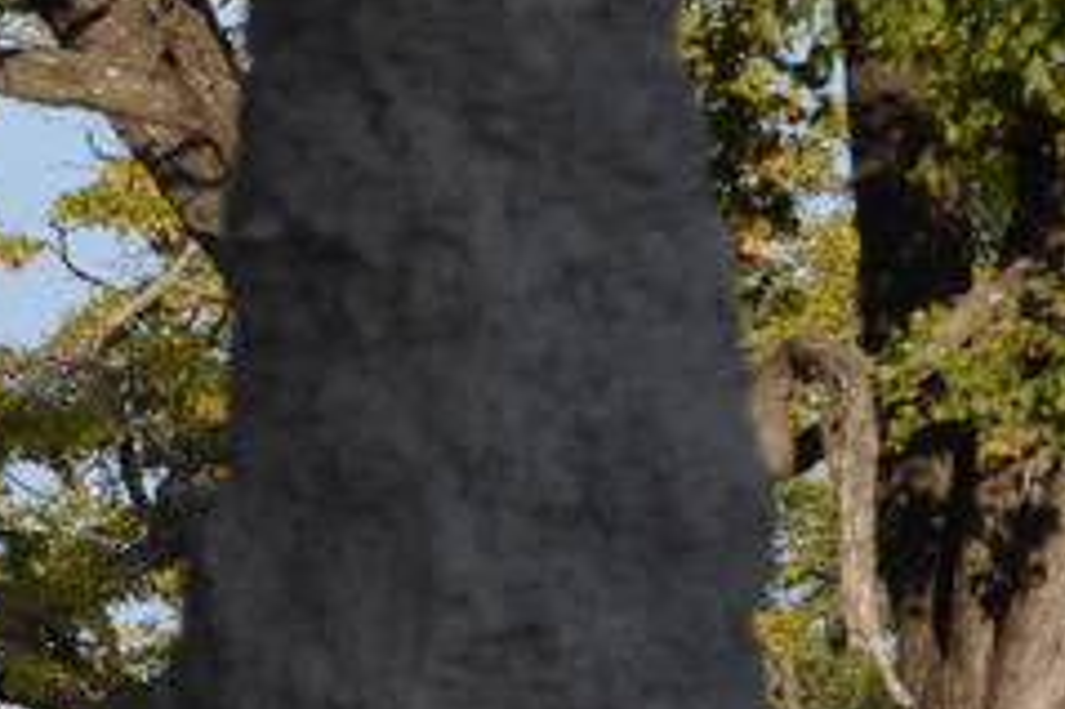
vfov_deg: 2.1
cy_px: 874
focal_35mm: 642
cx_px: -1778
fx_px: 18979
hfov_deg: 3.2
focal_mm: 80
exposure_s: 1/250
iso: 180
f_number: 8
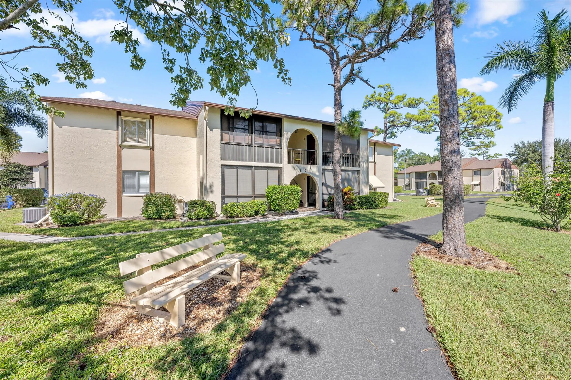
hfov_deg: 102.3
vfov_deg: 79.2
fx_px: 230
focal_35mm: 14
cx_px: 286
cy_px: 190
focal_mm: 14.5
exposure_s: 1/5000
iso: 400
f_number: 8
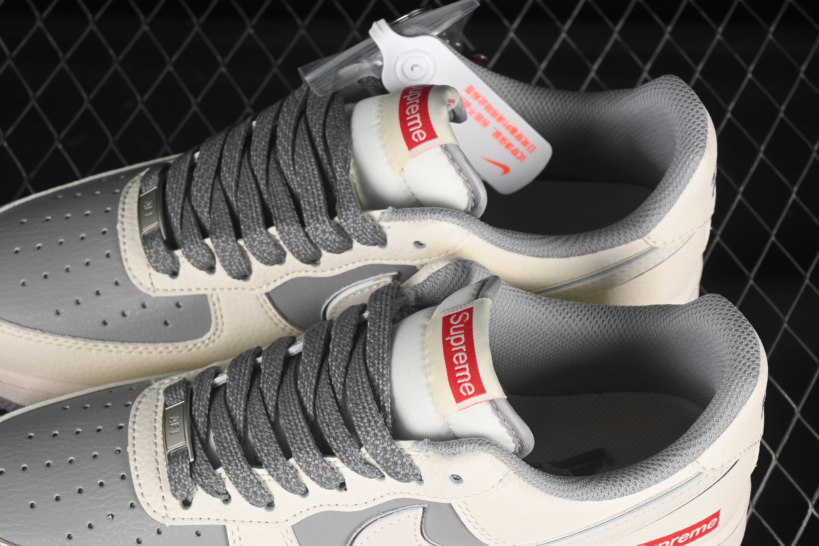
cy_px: 362
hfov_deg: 19.8
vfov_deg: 13.3
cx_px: 348
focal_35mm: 103
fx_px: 2343
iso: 160
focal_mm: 50
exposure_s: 1/80
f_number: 7.1
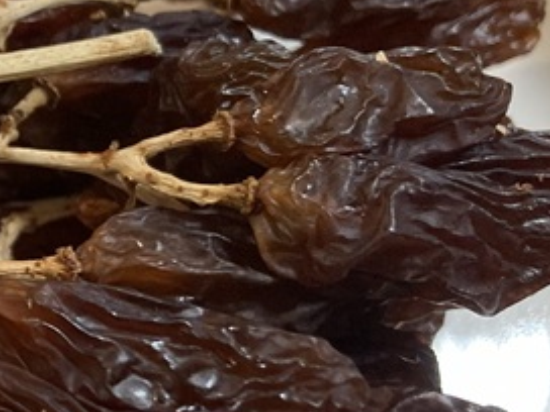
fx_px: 1319
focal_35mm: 83
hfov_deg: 21.3
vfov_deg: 17.8
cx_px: -172
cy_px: 236
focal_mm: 3.99
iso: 200
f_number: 1.8
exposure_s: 1/50
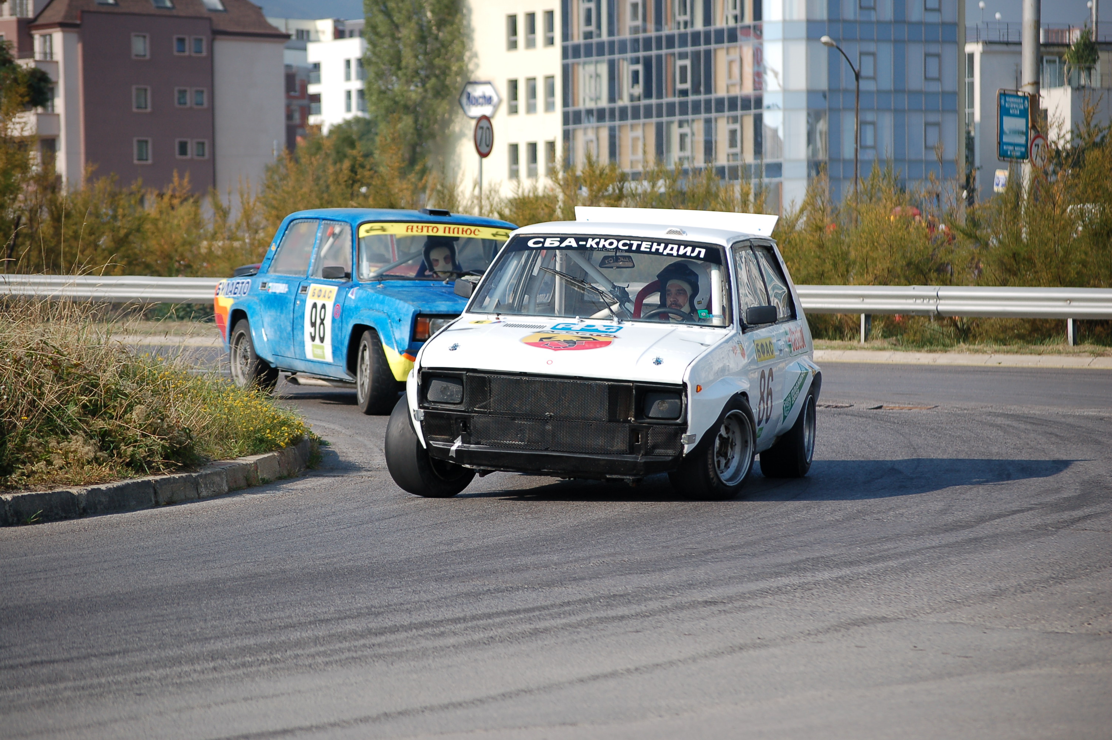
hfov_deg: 14.9
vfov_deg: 9.9
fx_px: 4259
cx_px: 556
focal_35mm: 138
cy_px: 370
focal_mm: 92
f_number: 4.5
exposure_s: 1/1000
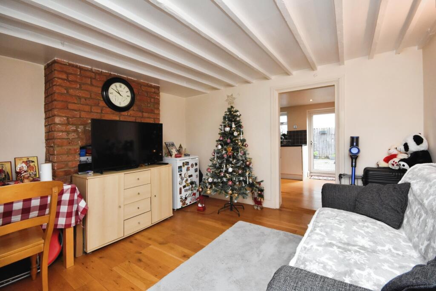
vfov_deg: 77.3
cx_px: 218
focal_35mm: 15
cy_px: 146
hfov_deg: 100.4
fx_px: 182
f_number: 8
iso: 1250
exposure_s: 1/30
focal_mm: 10
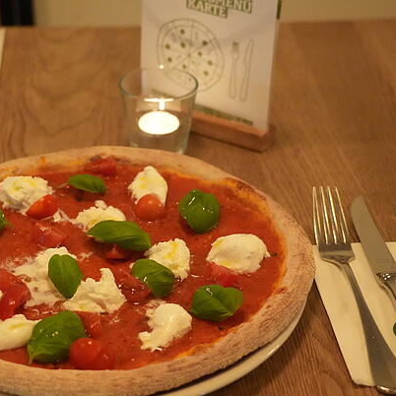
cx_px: 132
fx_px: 867
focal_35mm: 67
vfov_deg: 25.7
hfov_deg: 25.6
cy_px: 199
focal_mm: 52
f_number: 5
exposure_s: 1/160
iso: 10000
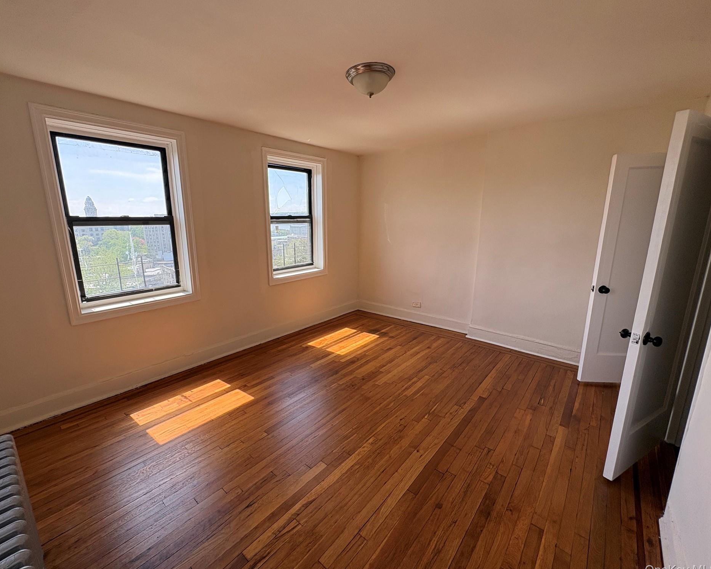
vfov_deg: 84.0
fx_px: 316
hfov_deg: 96.7
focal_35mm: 15
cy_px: 286
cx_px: 332
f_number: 2.2
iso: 64
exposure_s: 1/322
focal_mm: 2.22
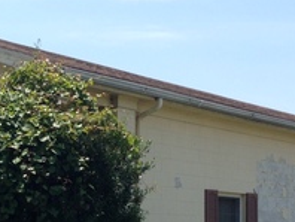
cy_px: 178
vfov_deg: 14.0
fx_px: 896
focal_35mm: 105
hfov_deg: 18.6
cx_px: 84
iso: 50
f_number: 2.4
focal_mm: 4.12
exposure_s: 1/1323
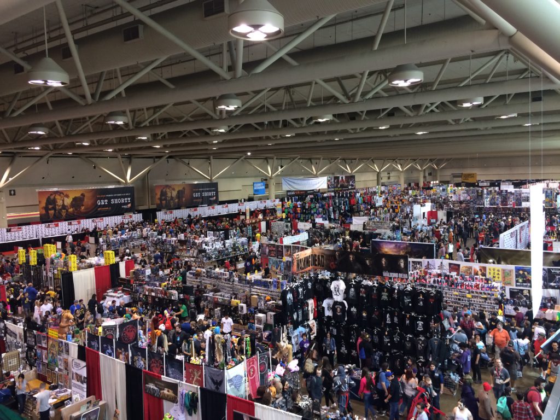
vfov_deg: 48.2
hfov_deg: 61.7
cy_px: 210
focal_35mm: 29
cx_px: 280
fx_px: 469
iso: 100
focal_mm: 4.15
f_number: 2.2
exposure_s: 1/30
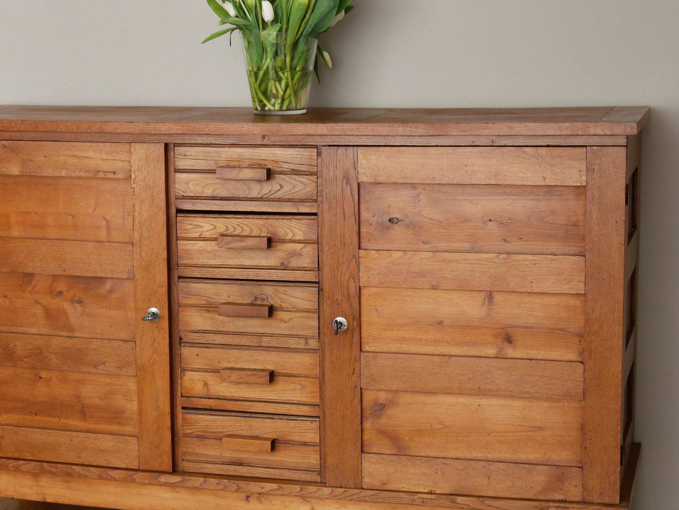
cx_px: 272
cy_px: 283
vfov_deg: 19.1
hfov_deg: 25.3
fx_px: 1511
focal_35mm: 77
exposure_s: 1/60
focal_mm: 26
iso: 1000
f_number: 5.3
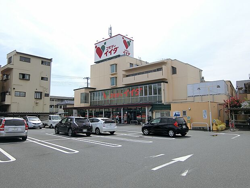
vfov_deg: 51.4
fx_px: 195
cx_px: 125
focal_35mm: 27
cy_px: 94
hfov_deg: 65.3
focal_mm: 5.7
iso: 100
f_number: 7.8
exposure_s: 1/320
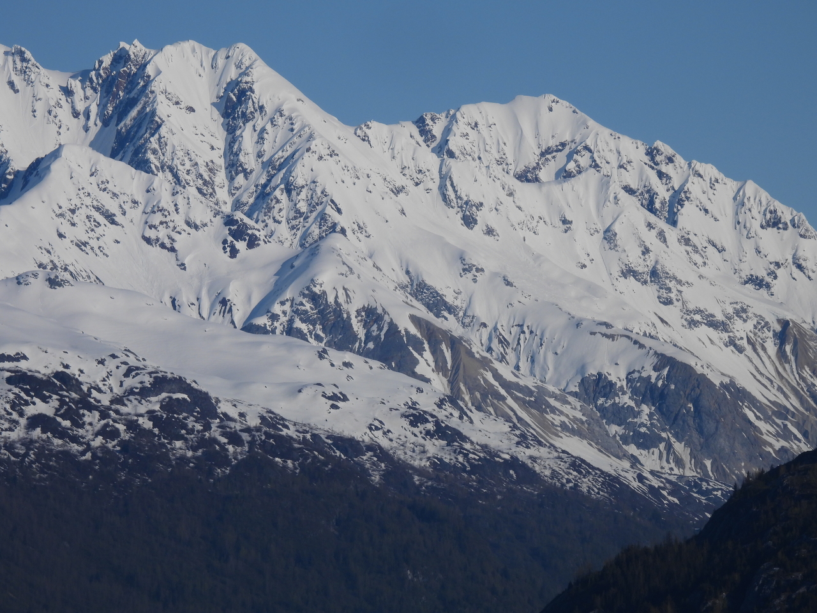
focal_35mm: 350
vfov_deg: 4.2
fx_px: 8261
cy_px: 306
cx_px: 408
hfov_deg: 5.7
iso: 100
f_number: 6.3
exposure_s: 1/1600
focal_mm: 62.5
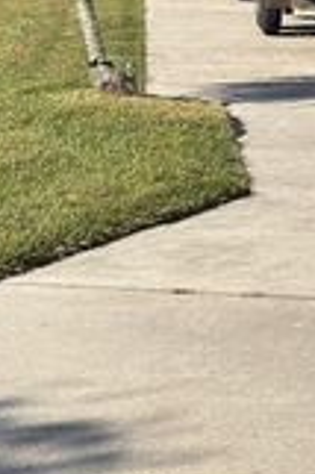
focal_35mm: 152
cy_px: 125
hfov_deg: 8.9
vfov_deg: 13.5
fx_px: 1999
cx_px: 327
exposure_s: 1/4739
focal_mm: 6.76
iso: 100
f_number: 1.78
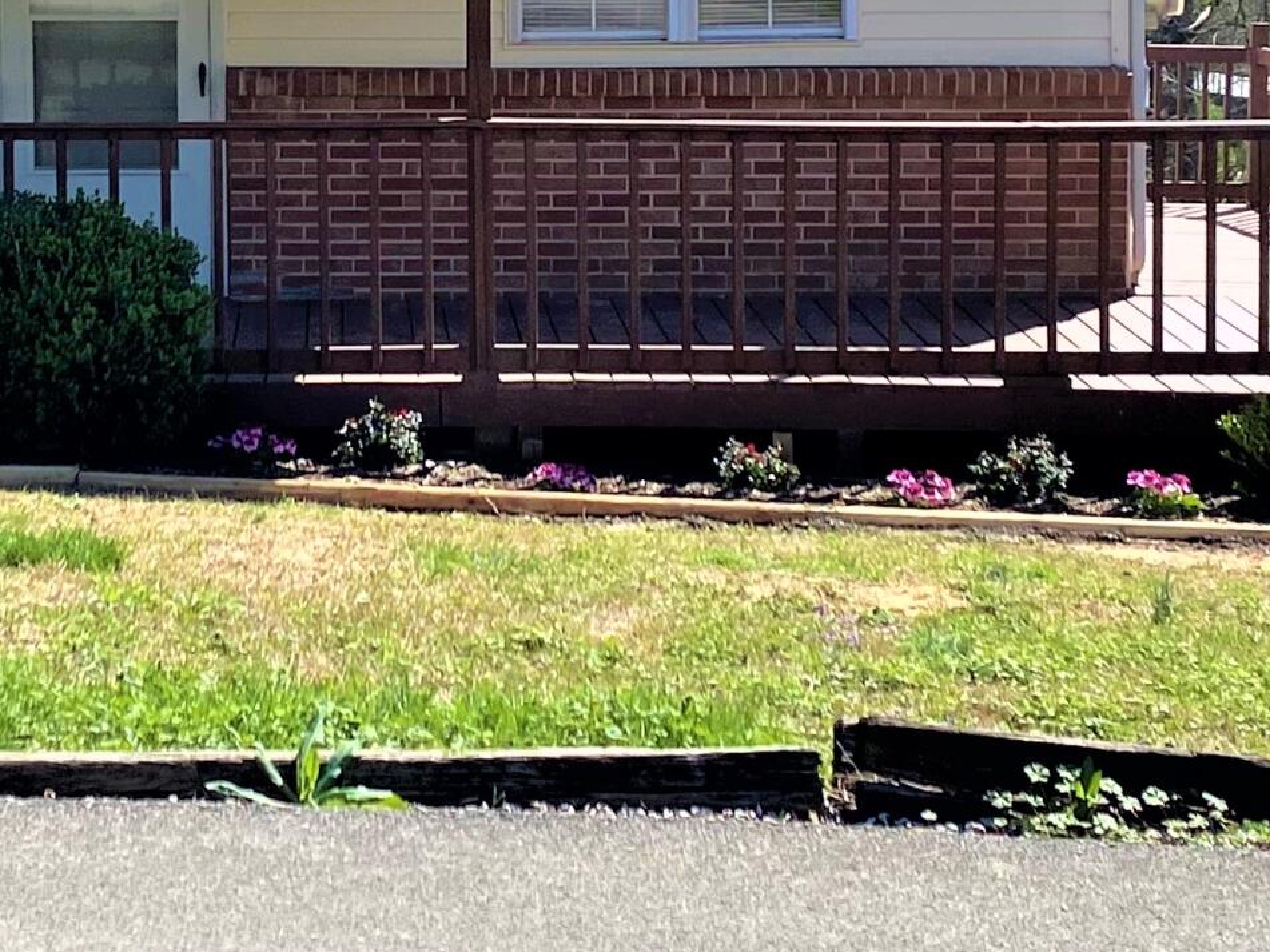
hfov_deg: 23.3
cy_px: -134
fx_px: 3008
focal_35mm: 82
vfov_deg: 17.3
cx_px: 166
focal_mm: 4.25
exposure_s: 1/3731
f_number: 1.8
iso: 32
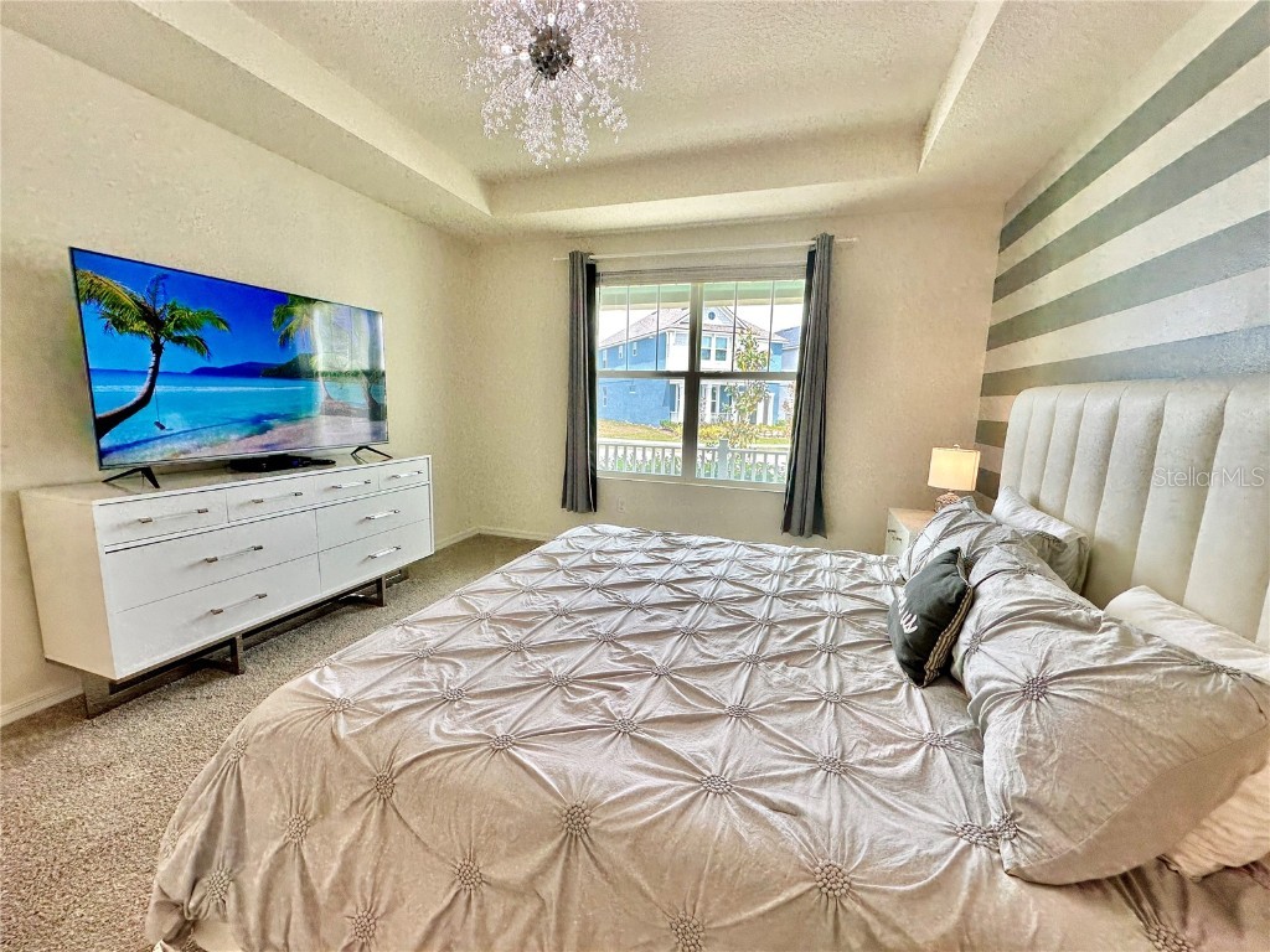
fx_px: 514
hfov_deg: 102.1
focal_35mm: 14
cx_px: 635
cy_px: 476
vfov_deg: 85.7
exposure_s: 1/122
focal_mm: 2.22
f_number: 2.2
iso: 40
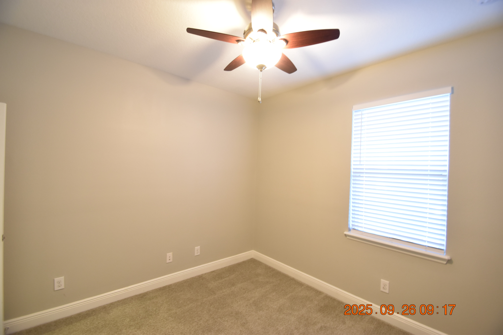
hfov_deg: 100.4
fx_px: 210
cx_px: 252
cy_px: 168
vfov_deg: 77.3
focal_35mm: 15
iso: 800
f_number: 3.5
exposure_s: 1/10
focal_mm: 10
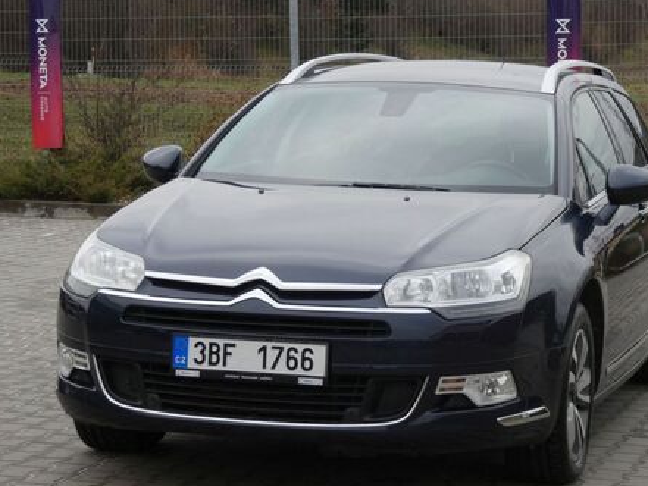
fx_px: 2322
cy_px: 264
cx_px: 356
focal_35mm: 124
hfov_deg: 15.9
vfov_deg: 12.0
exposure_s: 1/80
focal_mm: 20.1
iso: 125
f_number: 5.6
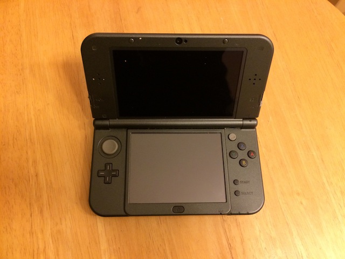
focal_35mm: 29
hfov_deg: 61.7
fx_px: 289
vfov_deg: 48.2
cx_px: 172
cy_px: 130
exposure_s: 1/30
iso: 250
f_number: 2.2
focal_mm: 4.15
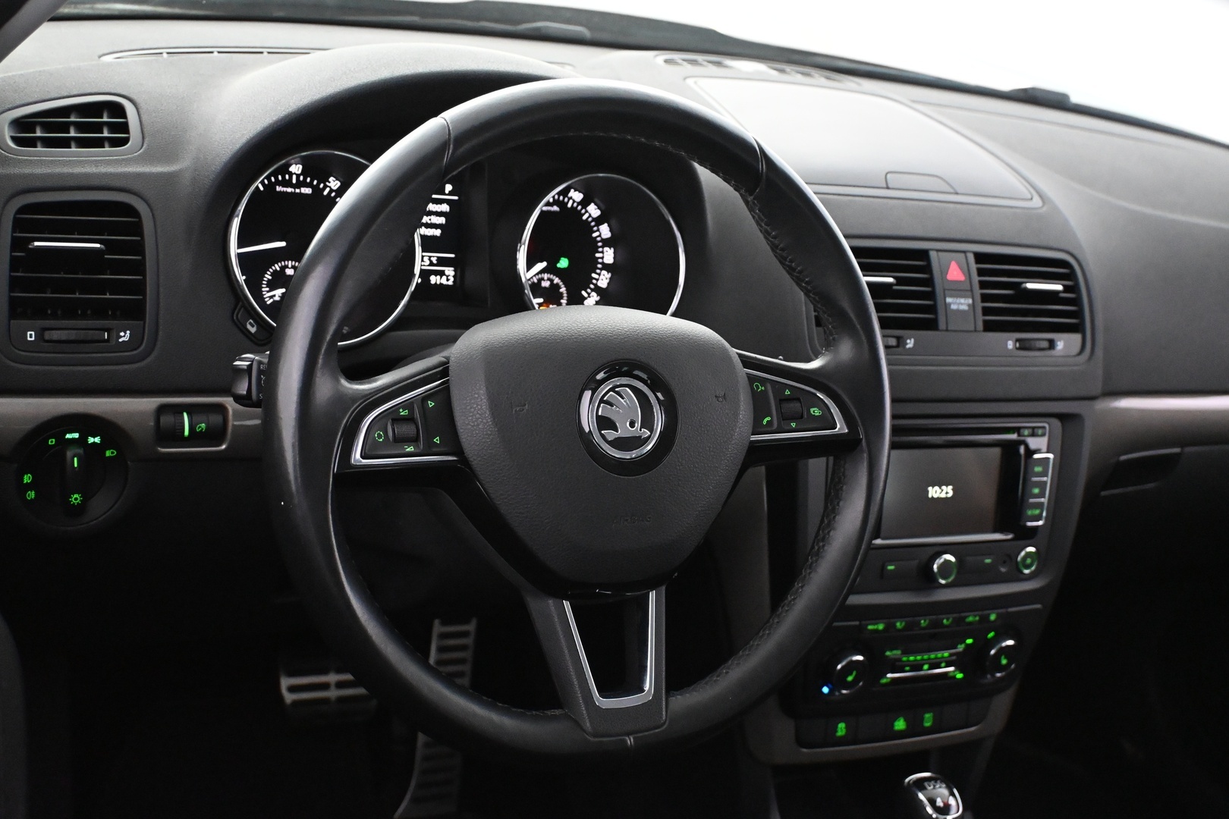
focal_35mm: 44
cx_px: 614
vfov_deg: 30.8
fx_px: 1485
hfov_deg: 45.0
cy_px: 410
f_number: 4.8
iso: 7200
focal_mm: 29
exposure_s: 1/50
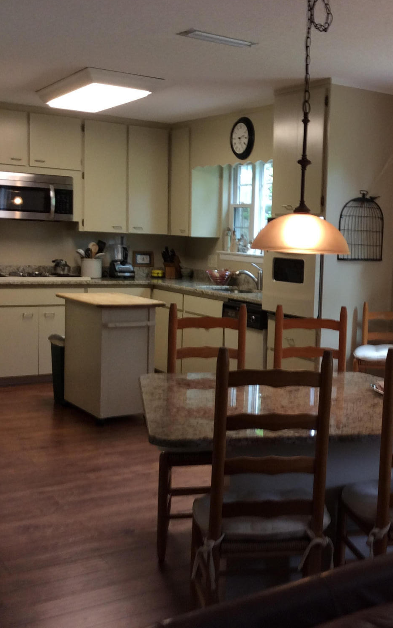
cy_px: 313
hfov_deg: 26.7
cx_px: 334
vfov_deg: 42.6
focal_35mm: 47
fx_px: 805
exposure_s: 1/24
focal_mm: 3.3
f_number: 2.4
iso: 40
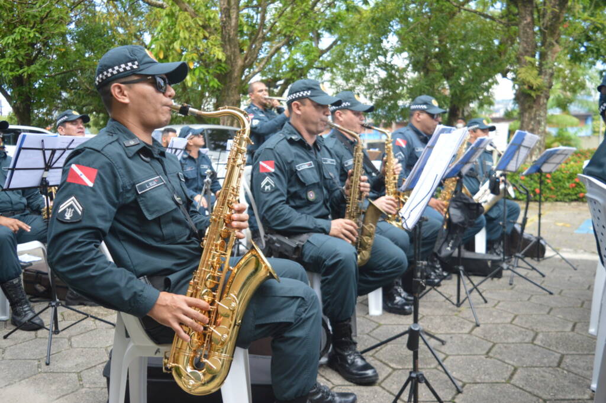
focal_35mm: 33
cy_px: 202
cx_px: 303
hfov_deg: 57.3
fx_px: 555
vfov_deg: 39.9
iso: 450
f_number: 3.8
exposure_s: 1/500
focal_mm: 22
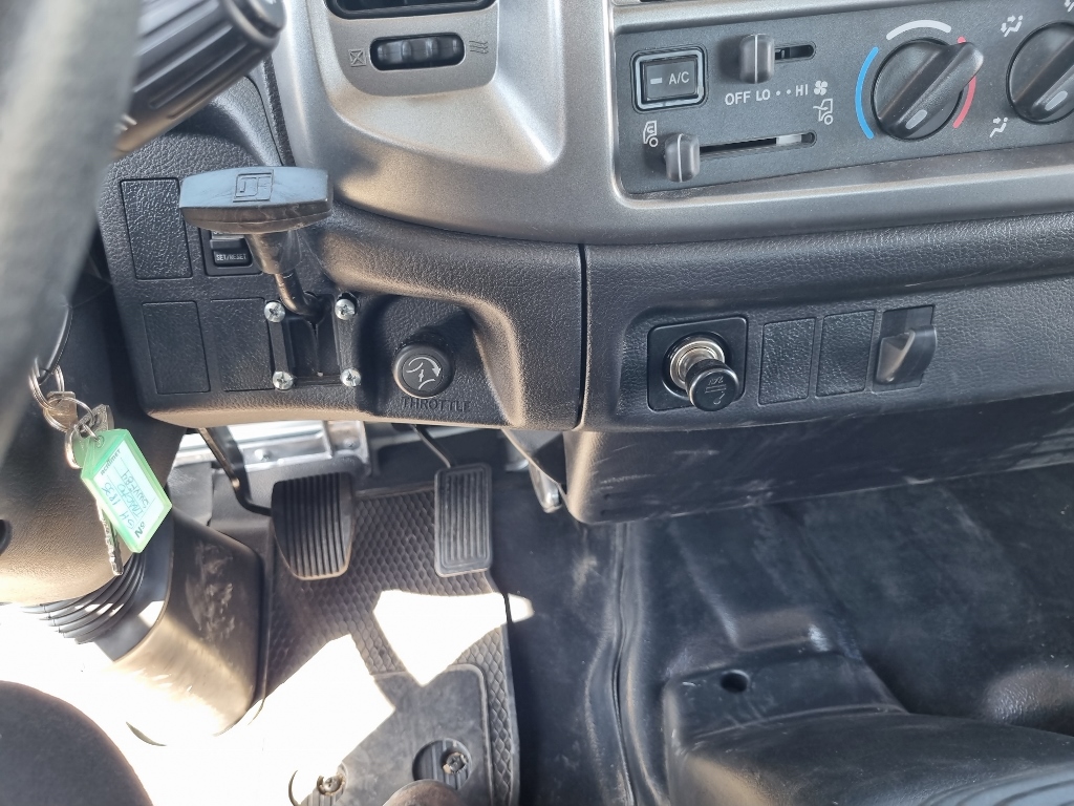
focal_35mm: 26
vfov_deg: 53.1
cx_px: 537
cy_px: 403
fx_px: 807
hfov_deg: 67.3
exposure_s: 1/100
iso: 125
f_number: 1.8
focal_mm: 5.4
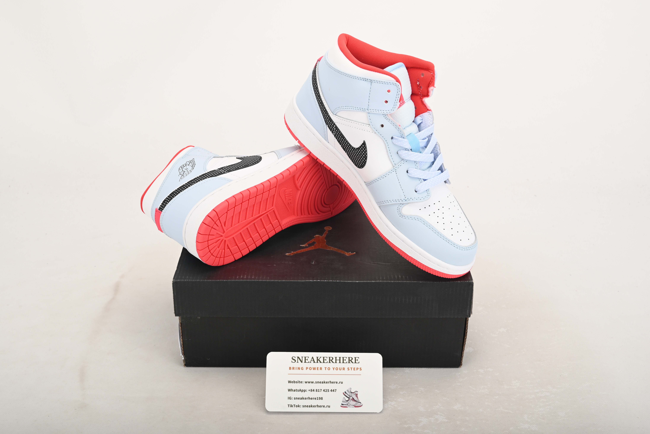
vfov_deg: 32.7
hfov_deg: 47.4
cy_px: 217
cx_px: 325
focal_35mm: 41
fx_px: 741
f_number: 11
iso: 100
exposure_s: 1/200
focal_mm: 41
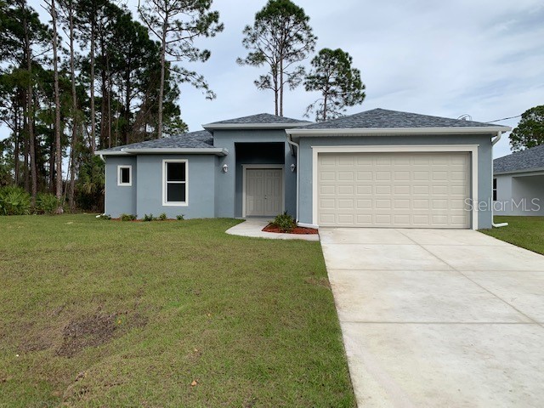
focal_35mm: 26
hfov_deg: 67.3
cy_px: 204
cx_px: 272
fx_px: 409
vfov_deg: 53.1
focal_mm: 4.25
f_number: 1.8
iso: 25
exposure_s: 1/2160
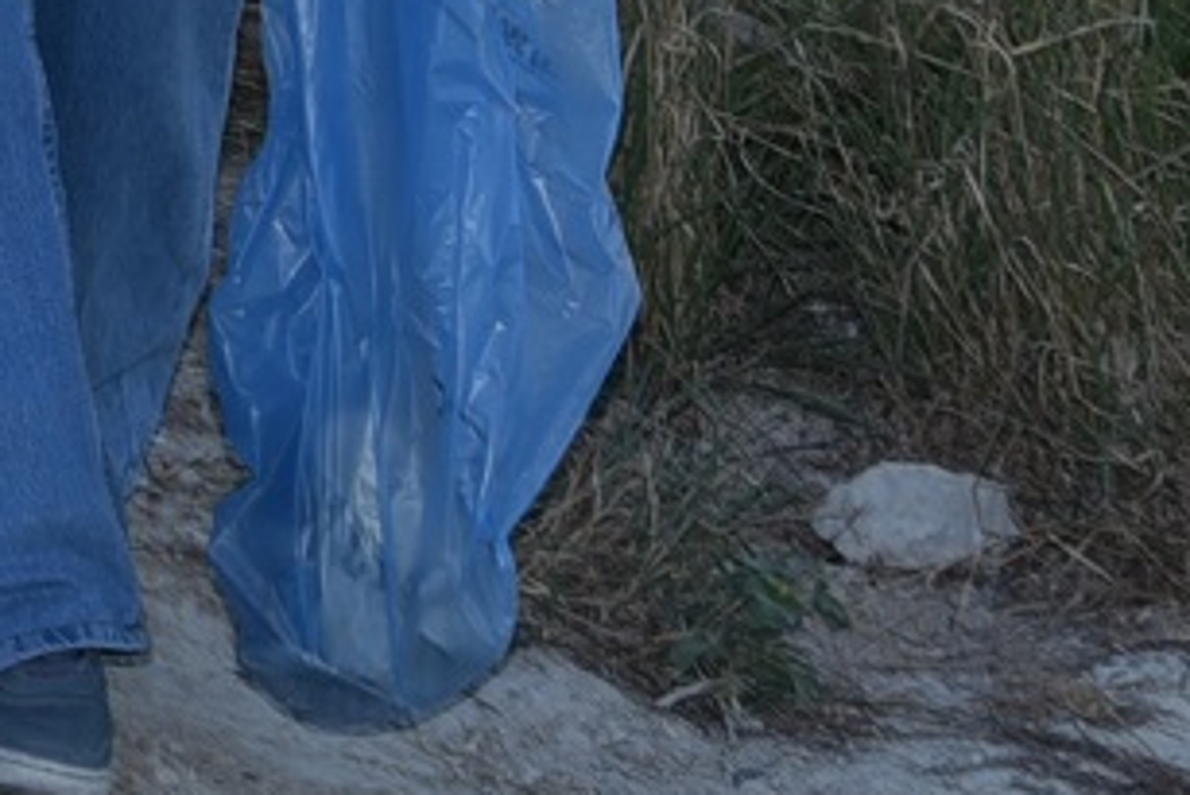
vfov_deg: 3.6
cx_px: -771
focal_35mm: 381
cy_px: -1092
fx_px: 12599
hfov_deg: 5.3
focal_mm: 78
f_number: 10
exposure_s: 1/100
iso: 100
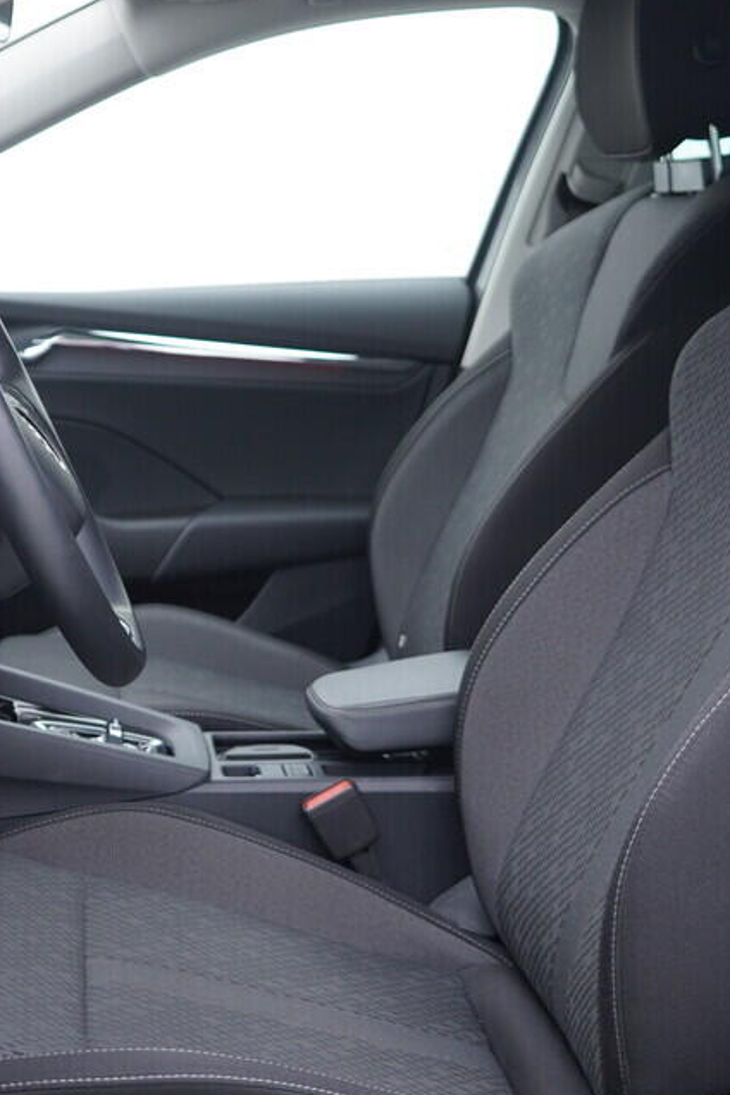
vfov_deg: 34.5
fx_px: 1764
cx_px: 286
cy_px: 566
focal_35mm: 58
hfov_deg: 23.3
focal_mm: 24
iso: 200
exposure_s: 1/40
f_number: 2.8
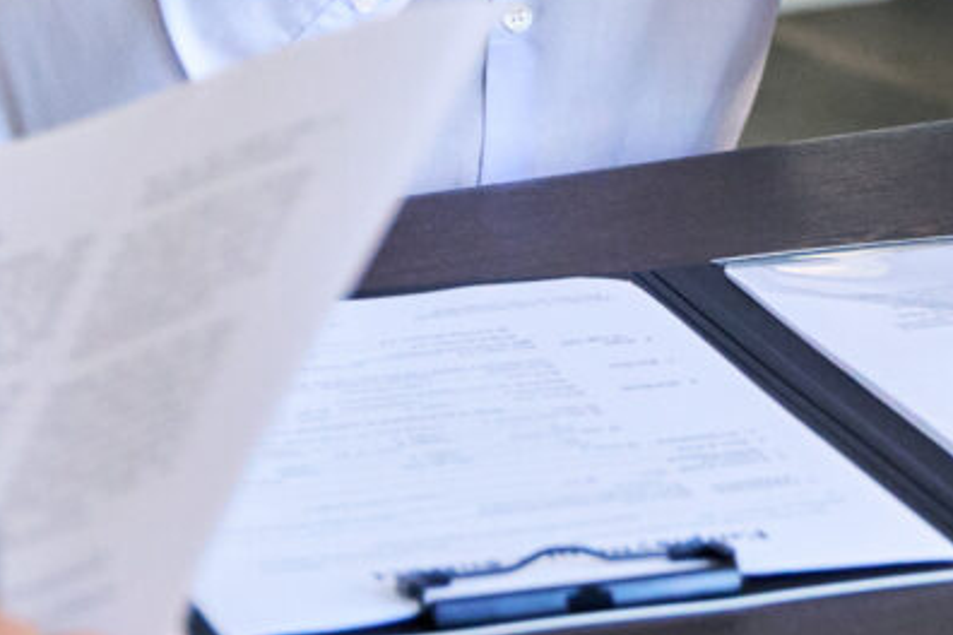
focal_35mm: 194
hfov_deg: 10.5
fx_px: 5135
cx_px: 917
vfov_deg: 6.9
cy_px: -421
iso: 2000
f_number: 3.2
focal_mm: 40
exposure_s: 1/160
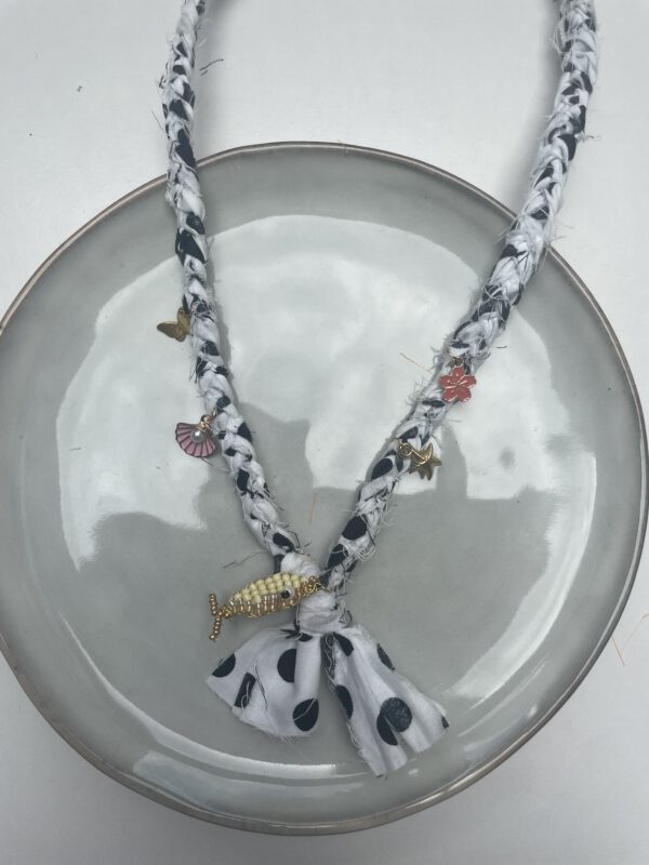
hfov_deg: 53.1
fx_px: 650
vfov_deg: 67.3
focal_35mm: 26
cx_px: 324
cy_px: 432
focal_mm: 4.2
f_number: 1.6
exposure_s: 1/1103
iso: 32
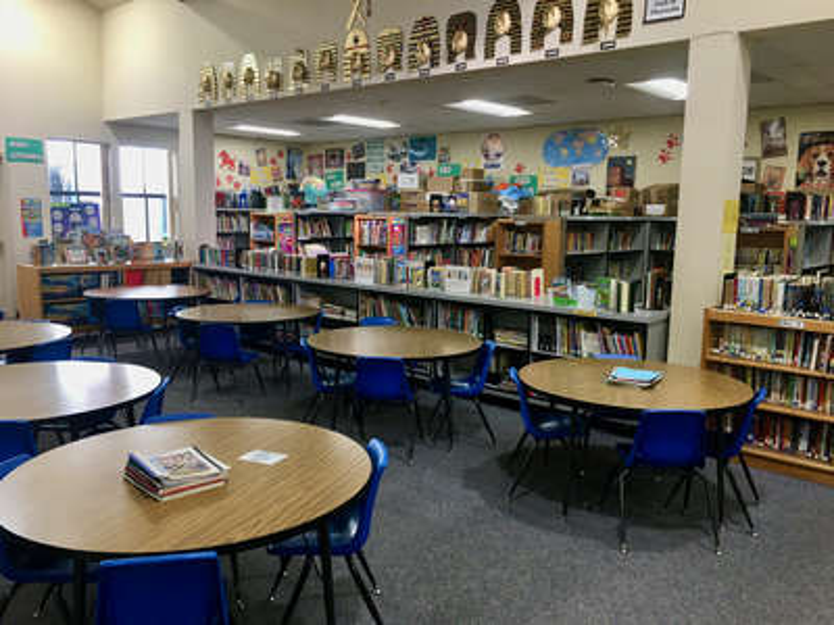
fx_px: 699
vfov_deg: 48.2
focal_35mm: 29
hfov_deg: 61.7
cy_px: 312
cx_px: 417
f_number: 2.2
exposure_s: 1/30
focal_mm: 4.15
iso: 32
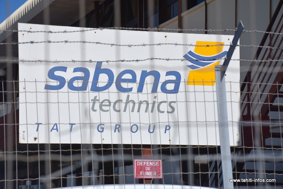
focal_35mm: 120
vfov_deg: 11.4
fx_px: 944
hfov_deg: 17.1
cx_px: 142
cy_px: 94
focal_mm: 80
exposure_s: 1/1600
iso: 100
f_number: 9
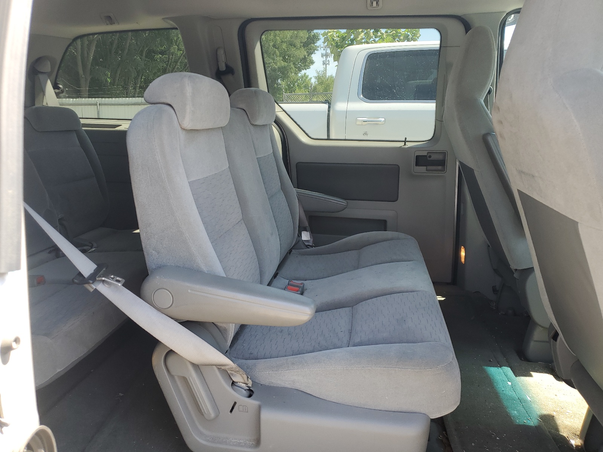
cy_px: 226
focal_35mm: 26
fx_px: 453
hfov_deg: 67.3
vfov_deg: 53.1
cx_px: 302
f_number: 1.5
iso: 50
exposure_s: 1/270
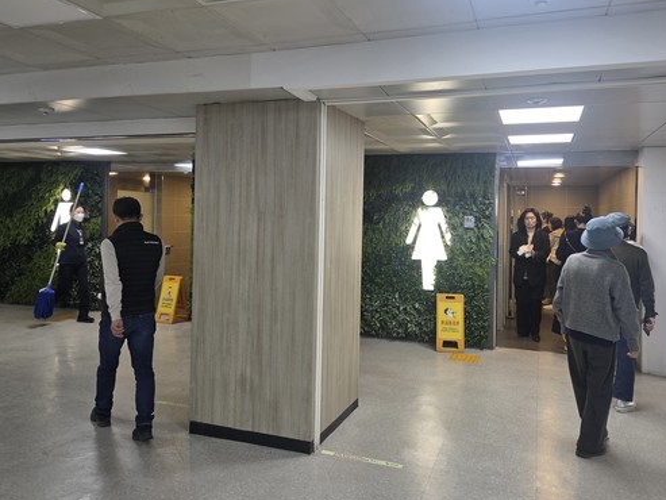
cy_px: 226
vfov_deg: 49.7
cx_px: 351
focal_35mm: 28
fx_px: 539
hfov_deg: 63.4
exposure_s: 1/120
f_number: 1.8
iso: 80
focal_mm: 5.4
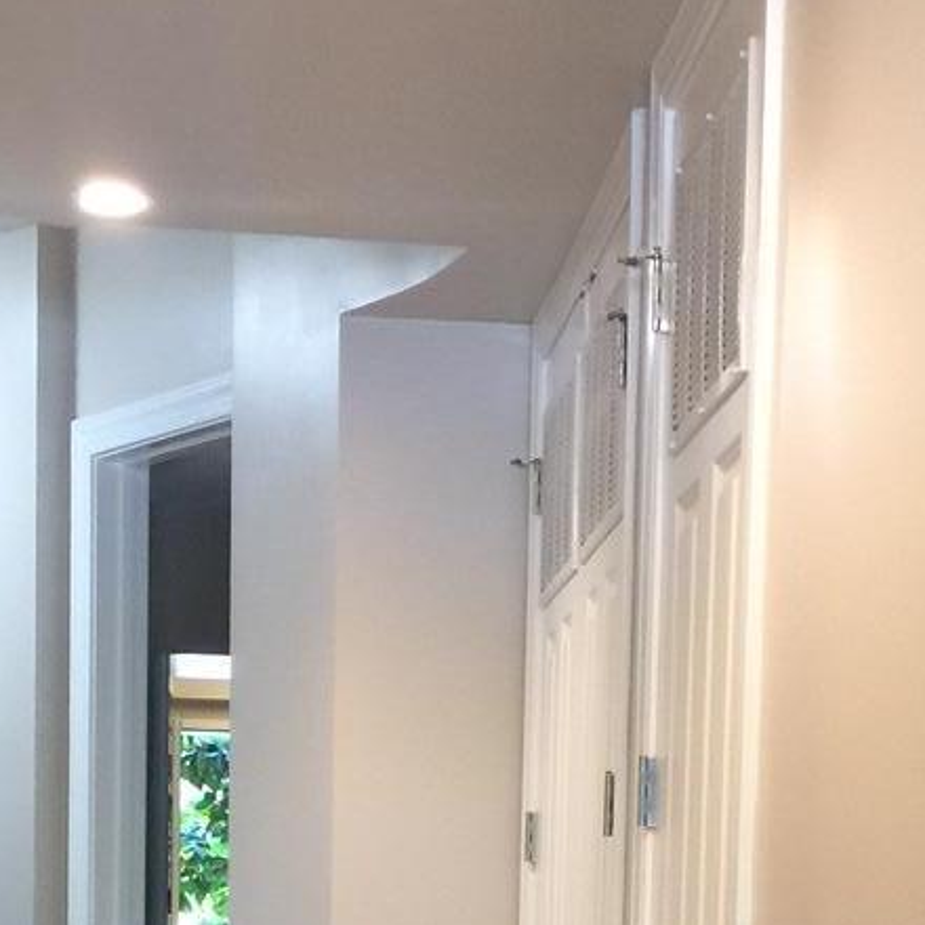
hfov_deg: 18.2
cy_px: 1255
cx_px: 648
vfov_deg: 17.0
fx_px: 2872
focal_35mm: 95
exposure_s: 1/15
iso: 50
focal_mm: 4.15
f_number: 2.2
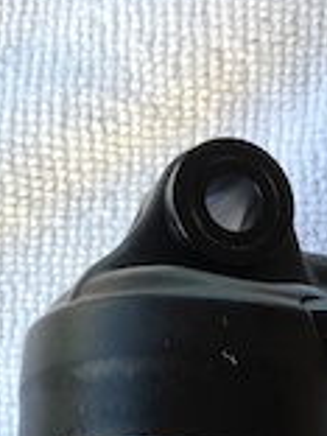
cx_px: 263
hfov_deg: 9.9
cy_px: 741
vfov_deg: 12.3
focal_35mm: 149
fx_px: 1877
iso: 32
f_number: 2.2
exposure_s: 1/60
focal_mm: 4.15
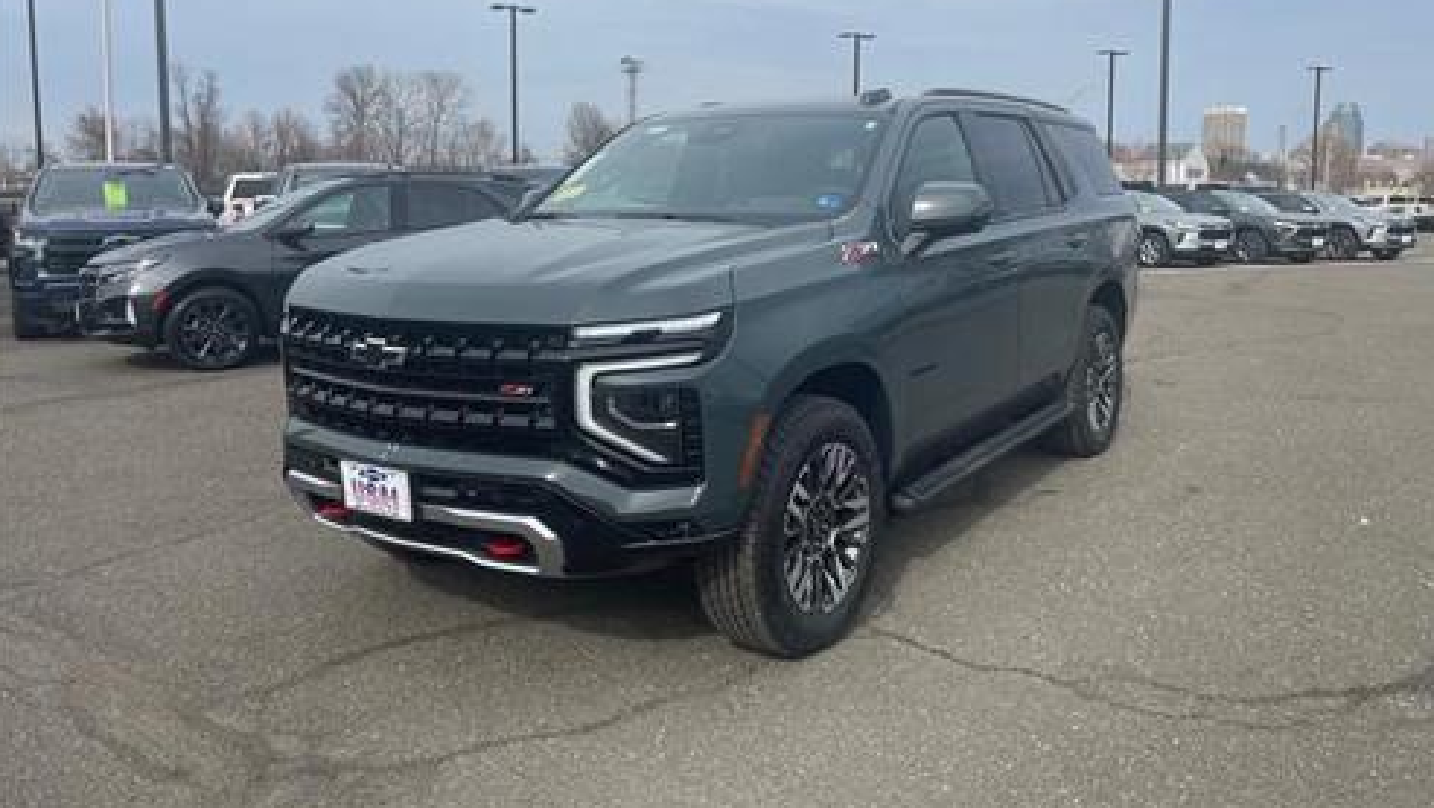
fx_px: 1103
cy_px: 327
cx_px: 726
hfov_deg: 66.1
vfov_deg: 40.0
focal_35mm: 29
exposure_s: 1/2257
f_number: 1.6
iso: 32
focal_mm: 4.2
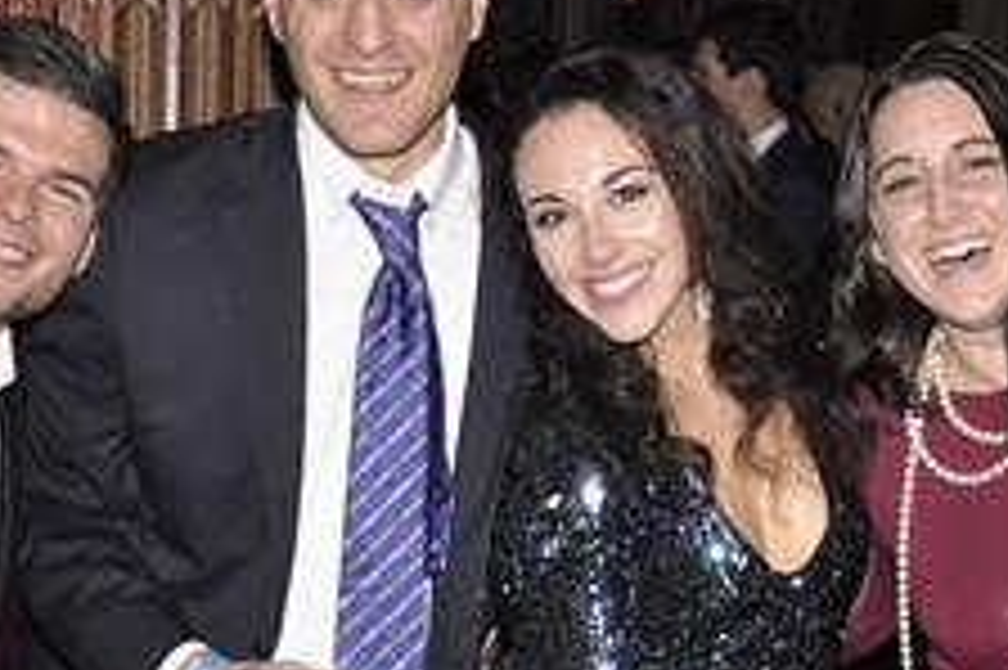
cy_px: 533
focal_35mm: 103
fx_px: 2882
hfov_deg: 19.8
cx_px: 621
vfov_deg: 13.2
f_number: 5
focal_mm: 28
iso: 400
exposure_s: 1/60
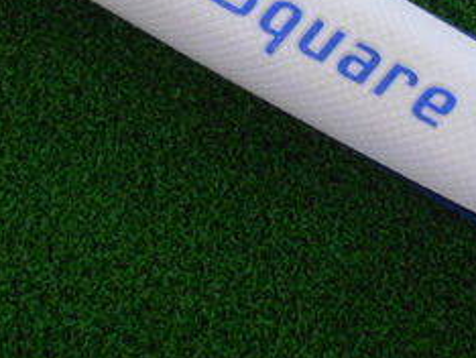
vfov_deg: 20.1
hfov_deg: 27.3
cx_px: 289
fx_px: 977
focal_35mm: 71
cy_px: 2
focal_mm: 4.6
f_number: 3.2
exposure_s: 1/250
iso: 560
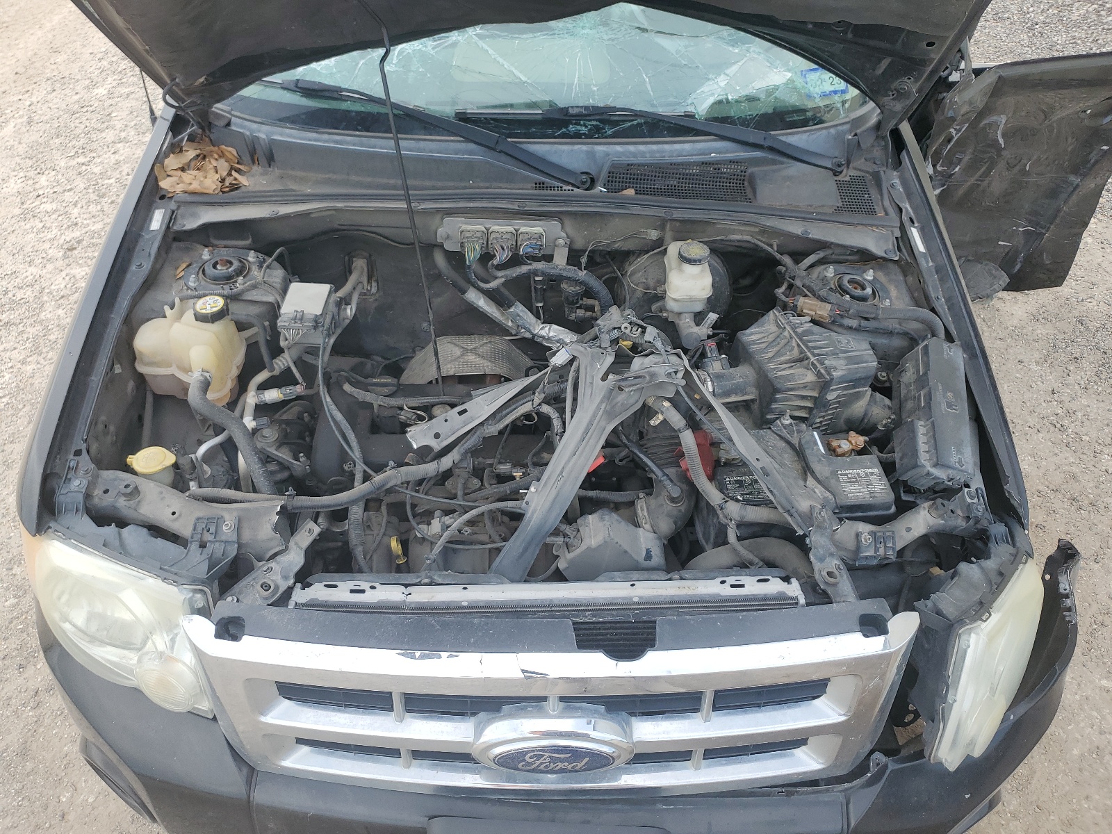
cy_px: 417
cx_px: 556
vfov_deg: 53.1
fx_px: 835
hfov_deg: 67.3
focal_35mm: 26
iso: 50
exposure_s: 1/714
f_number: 1.5
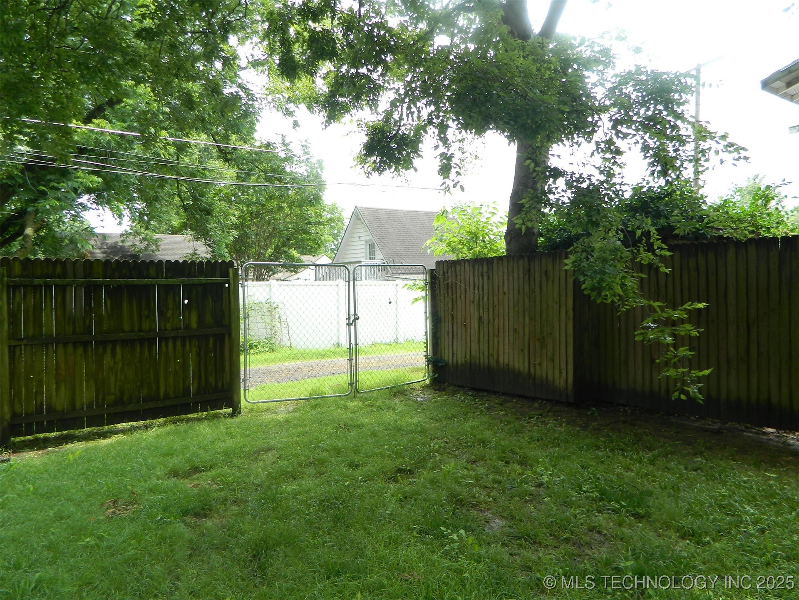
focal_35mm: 25
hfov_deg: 69.4
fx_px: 577
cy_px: 300
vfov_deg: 54.9
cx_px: 400
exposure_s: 1/125
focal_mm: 4.5
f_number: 3.1
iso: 80
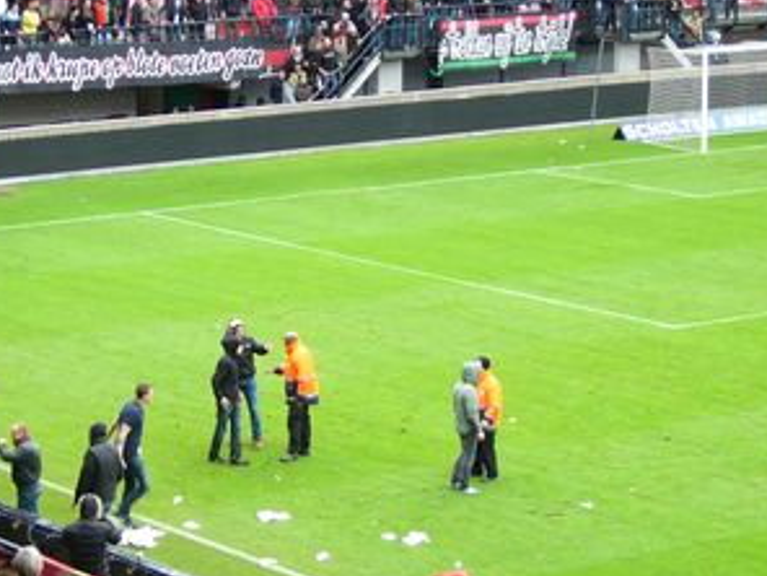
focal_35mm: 133
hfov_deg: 14.7
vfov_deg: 11.1
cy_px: 305
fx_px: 2947
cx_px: 124
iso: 100
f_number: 4
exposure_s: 1/40
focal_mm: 11.5
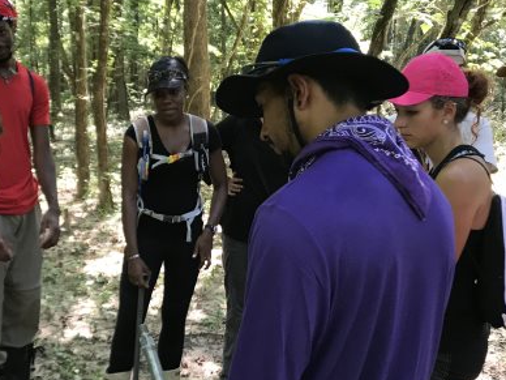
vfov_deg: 28.0
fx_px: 760
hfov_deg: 36.5
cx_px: 170
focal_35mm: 52
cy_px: 182
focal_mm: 3.99
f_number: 1.8
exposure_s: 1/40
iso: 25
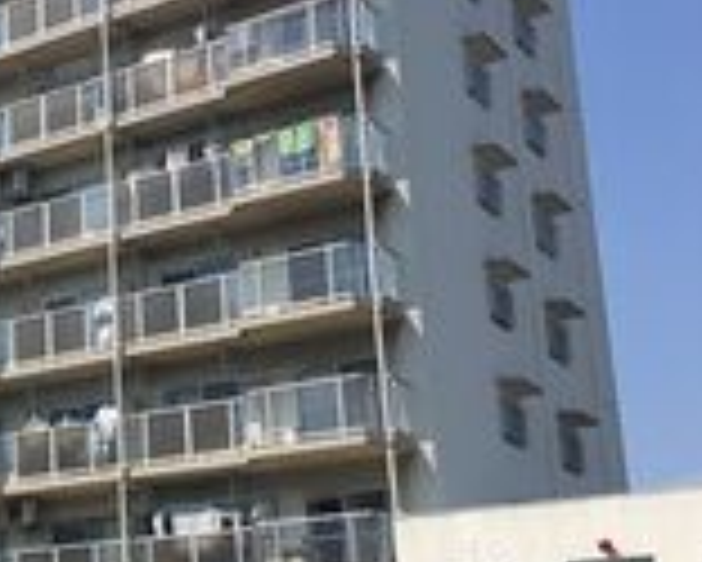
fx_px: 1580
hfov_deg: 22.6
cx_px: -194
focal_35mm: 76
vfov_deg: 20.2
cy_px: 344
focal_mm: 4.15
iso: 25
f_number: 2.2
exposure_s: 1/1709
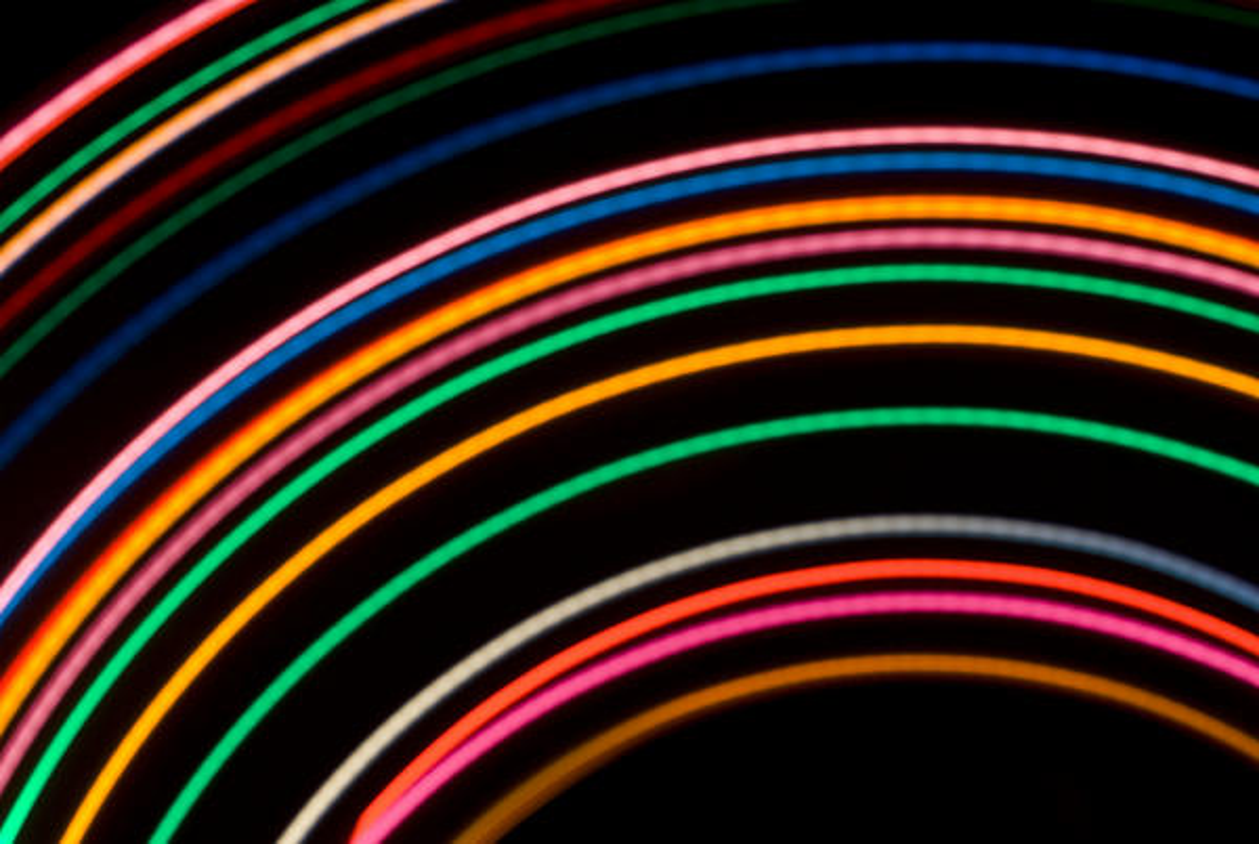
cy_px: 422
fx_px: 2627
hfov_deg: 27.0
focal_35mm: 75
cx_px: 630
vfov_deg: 18.2
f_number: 8
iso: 100
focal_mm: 50
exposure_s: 1.6
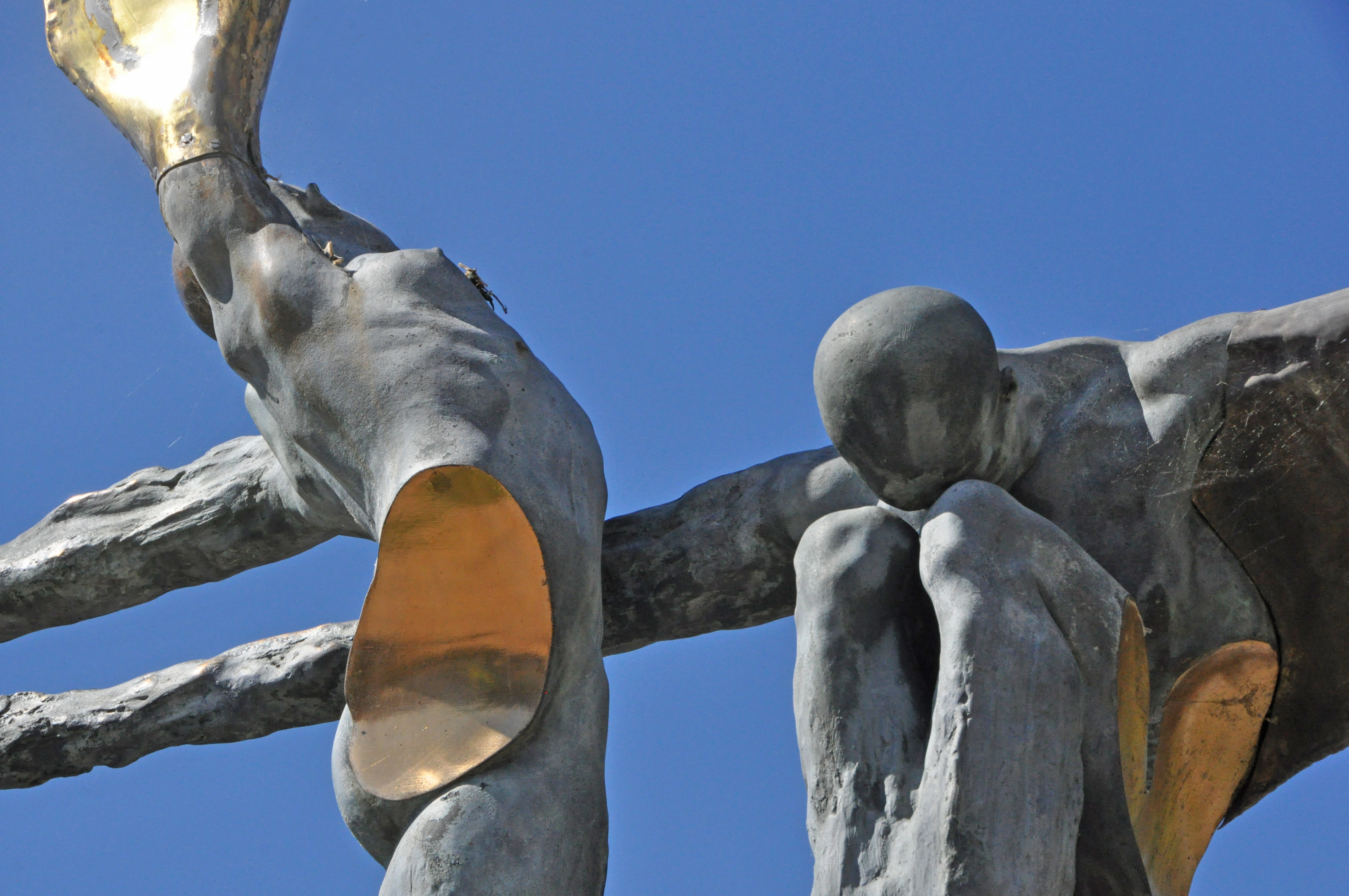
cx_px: 674
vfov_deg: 8.7
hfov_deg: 13.1
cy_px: 448
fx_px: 5895
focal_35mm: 158
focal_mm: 105
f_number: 16
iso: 1000
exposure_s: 1/1000
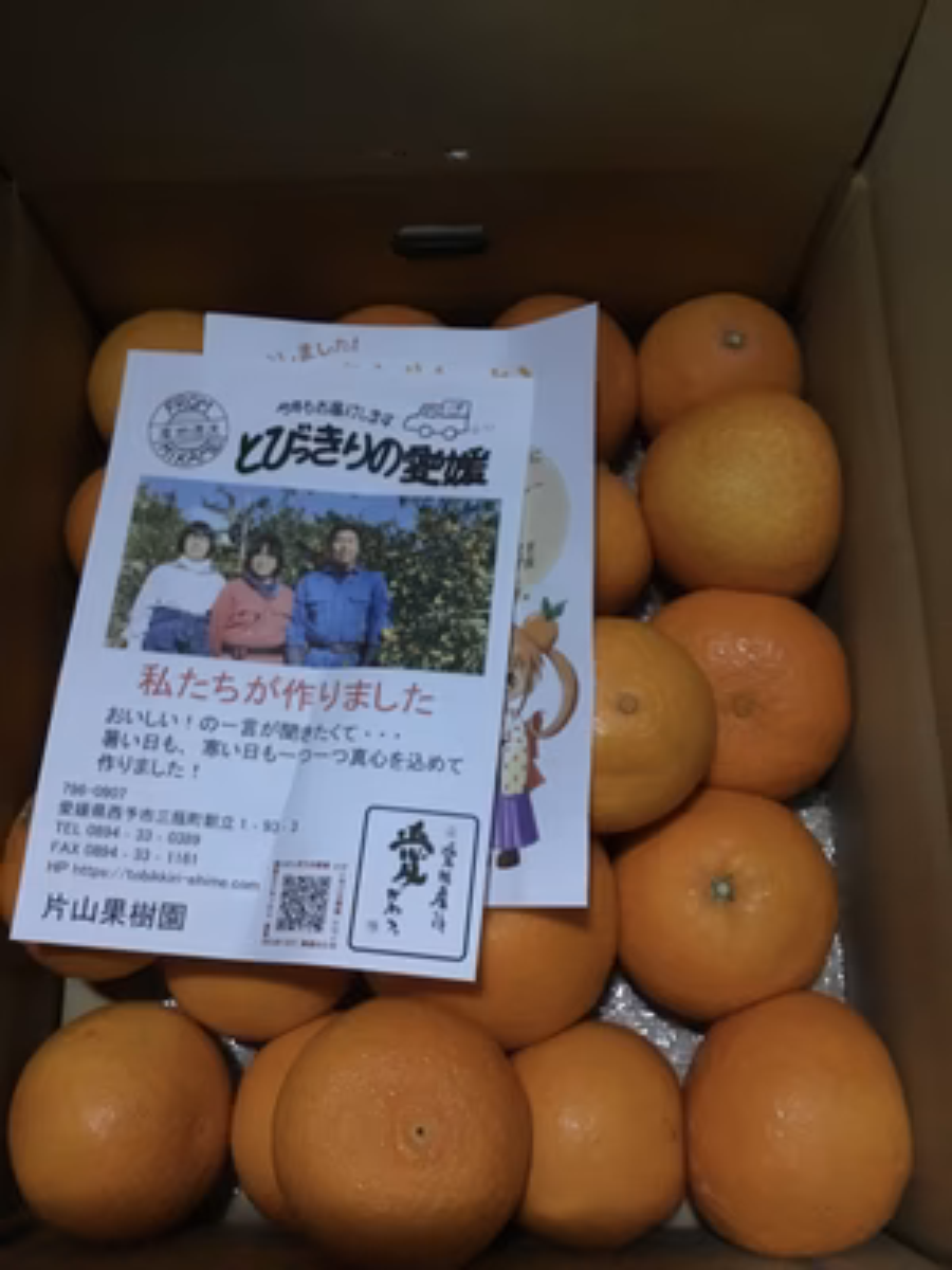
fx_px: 1137
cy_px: 635
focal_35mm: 31
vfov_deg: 58.4
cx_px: 476
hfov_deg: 45.4
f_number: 2.4
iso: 500
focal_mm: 3.3
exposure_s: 1/15
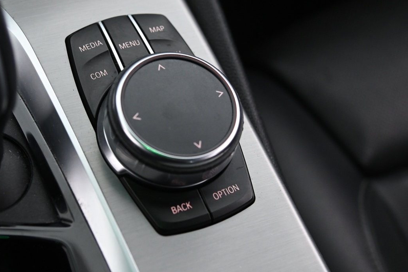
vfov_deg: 19.7
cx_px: 173
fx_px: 781
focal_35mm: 69
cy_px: 144
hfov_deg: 29.2
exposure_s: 1/15
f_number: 4
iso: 2000
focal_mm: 44
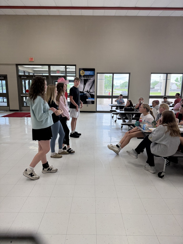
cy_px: 122
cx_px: 92
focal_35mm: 24
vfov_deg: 71.6
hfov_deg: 56.8
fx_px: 169
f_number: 1.78
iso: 80
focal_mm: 6.76
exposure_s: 1/171
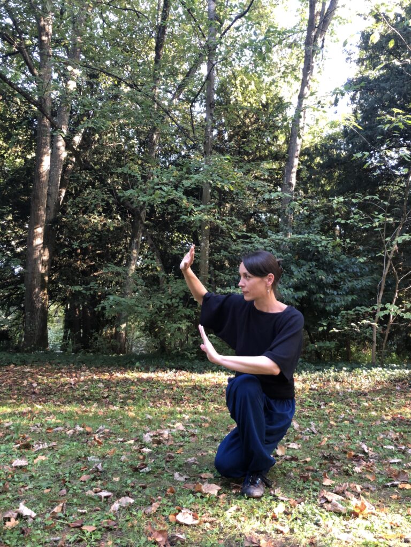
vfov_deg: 63.4
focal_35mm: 28
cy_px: 274
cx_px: 206
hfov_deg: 49.7
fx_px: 443
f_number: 1.8
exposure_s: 1/60
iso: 125
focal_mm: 3.99
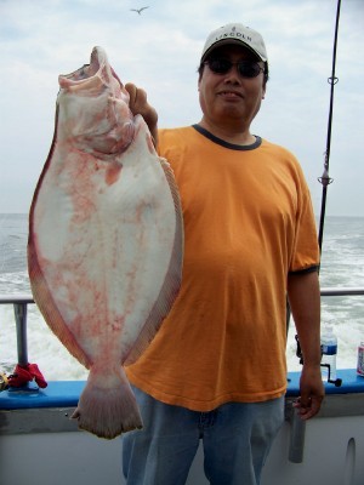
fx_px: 505
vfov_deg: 51.4
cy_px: 242
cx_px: 182
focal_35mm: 36
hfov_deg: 39.7
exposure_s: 1/1000
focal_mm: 5.85
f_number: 2.8
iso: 64
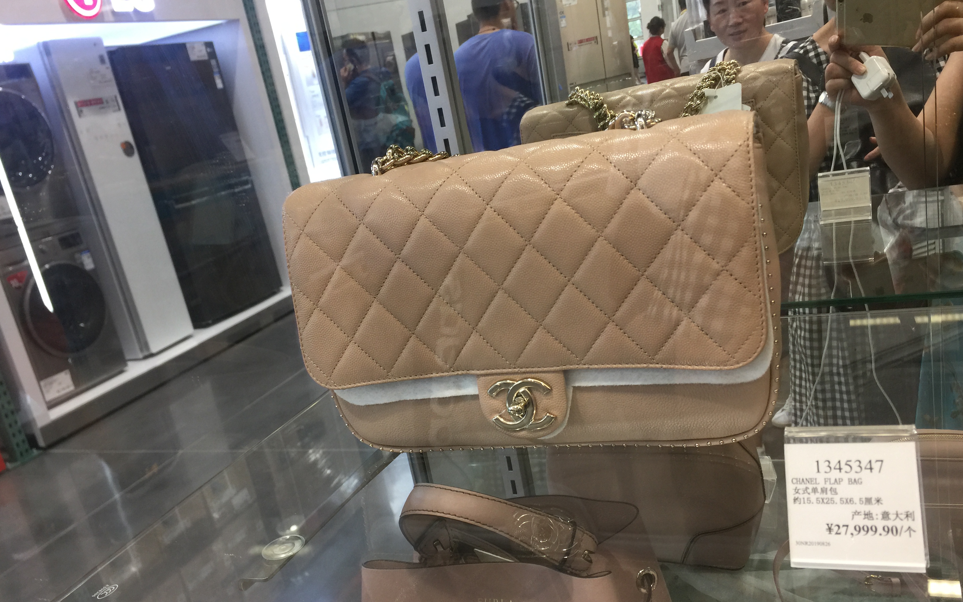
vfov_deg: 40.5
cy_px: 352
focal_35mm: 31
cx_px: 483
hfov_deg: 61.2
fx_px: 814
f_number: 2.2
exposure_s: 1/33
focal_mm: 4.15
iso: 50
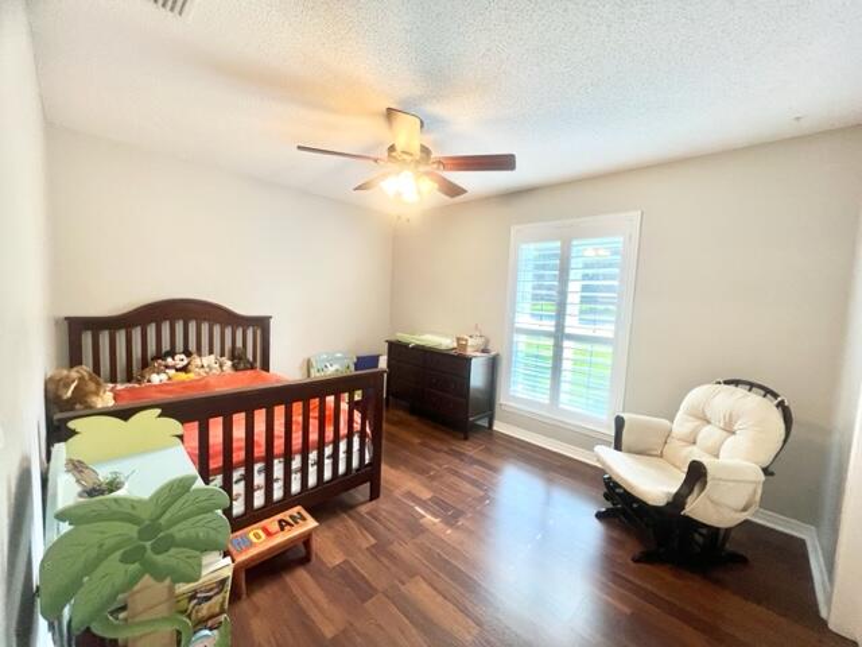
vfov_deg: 89.9
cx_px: 431
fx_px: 324
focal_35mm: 13
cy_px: 324
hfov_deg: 106.2
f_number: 1.8
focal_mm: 1.57
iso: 160
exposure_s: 1/60
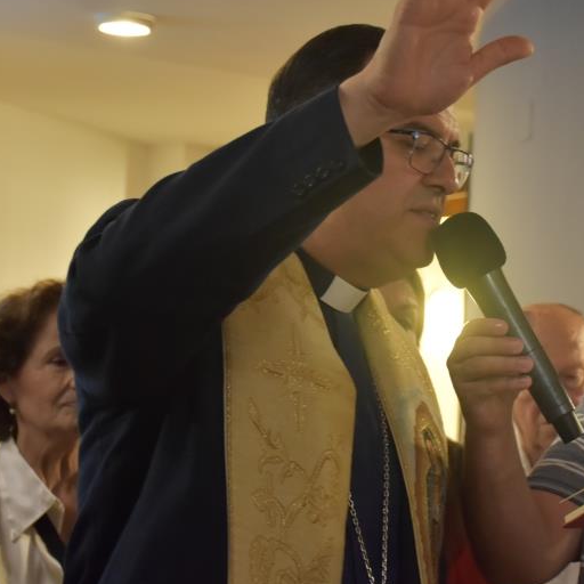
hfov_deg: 16.9
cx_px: 468
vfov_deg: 17.1
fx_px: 1947
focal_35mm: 102
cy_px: 274
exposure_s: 1/10
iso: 1250
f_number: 4.5
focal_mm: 40
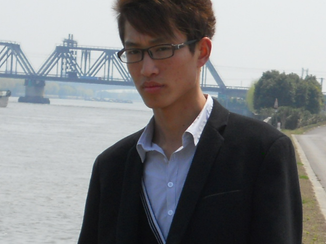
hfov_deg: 29.0
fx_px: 631
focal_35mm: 67
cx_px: 168
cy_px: 125
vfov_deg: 21.9
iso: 80
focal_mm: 11.7
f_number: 5.3
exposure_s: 1/500
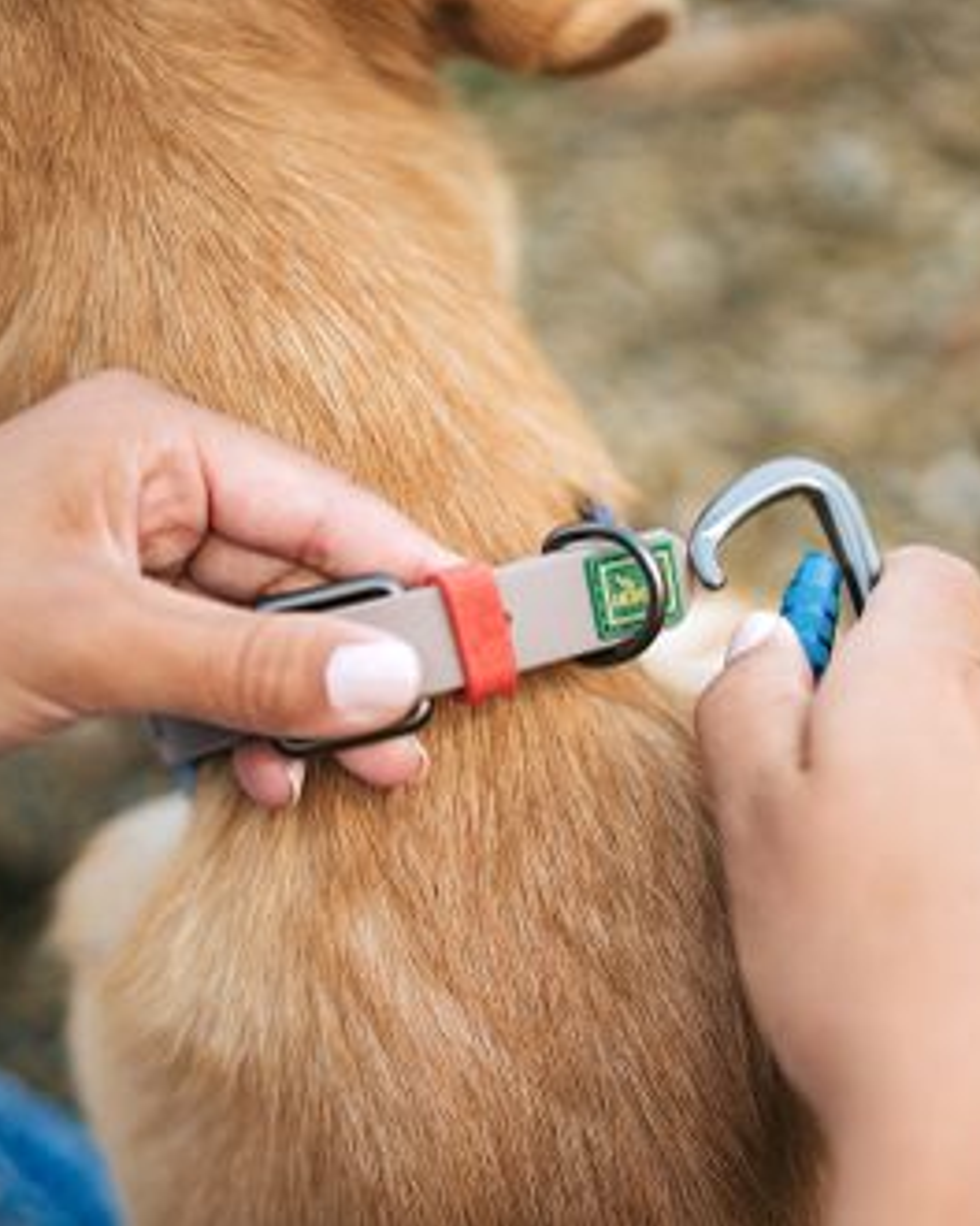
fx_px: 2574
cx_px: 650
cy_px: 611
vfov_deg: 26.8
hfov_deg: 21.5
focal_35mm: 71
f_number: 1.8
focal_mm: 50
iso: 160
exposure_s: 1/2500
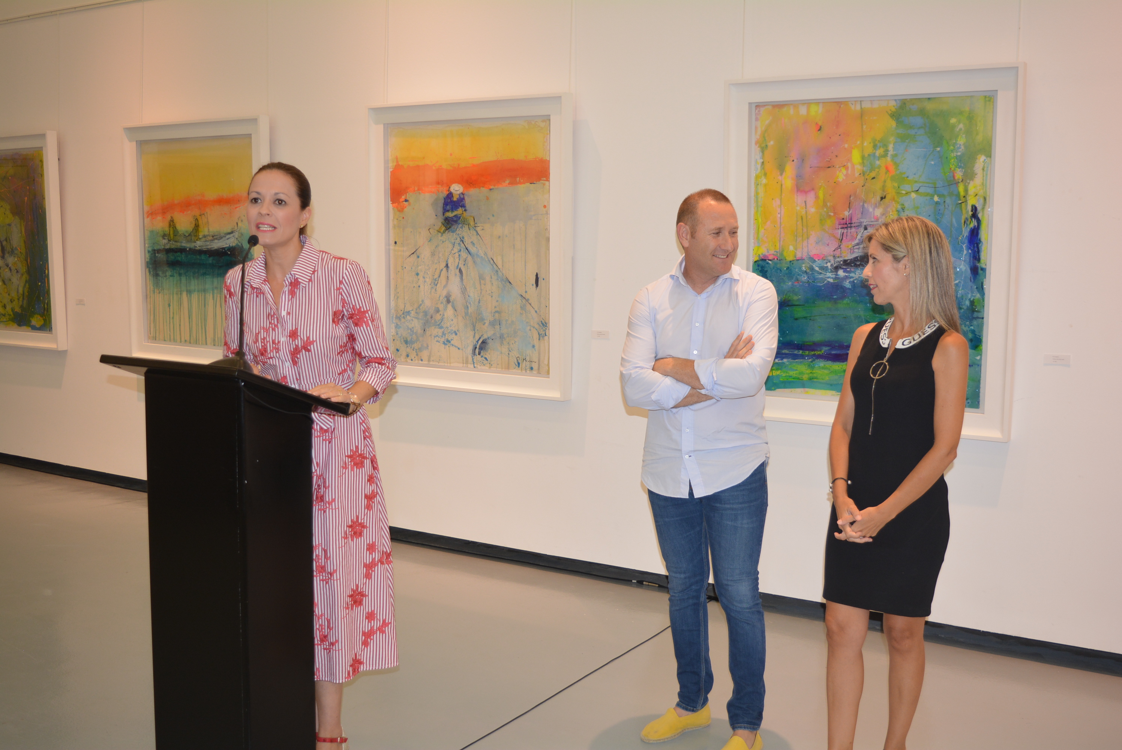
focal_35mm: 38
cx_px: 561
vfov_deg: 35.6
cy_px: 375
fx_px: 1170
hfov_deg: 51.2
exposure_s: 1/60
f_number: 4
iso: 400
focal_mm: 25
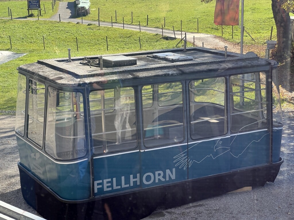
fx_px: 654
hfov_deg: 25.3
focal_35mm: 77
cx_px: 147
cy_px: 110
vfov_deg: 19.1
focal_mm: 9
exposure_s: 1/113
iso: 32
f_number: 2.8
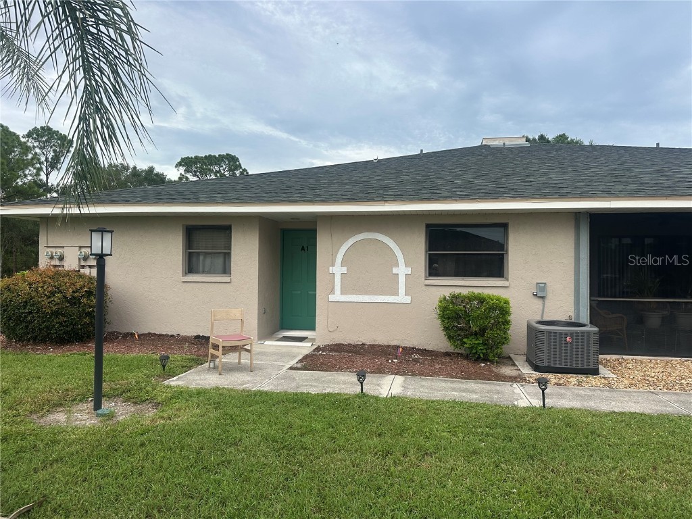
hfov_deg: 71.6
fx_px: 480
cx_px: 346
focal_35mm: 24
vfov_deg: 56.8
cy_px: 260
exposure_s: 1/1119
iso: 80
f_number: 1.78
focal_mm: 6.86
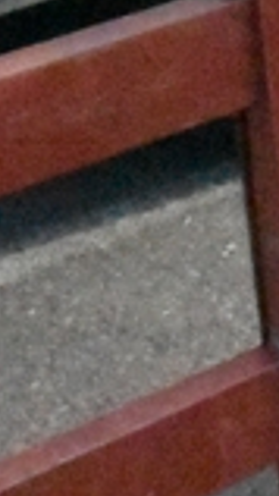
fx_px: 2115
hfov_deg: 6.5
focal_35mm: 161
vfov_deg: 12.5
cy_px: -311
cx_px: 975
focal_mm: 18
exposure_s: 1/1600
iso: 25600
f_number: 20
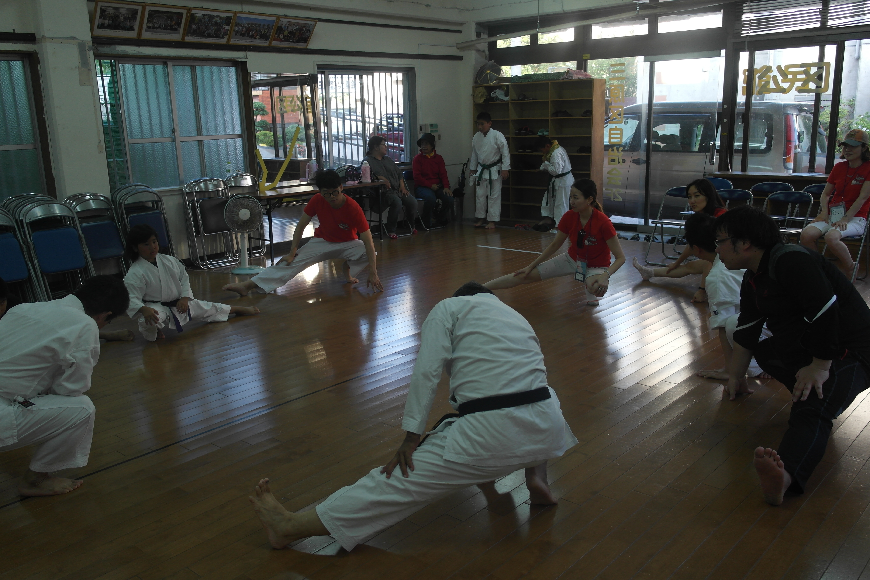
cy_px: 290
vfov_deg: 43.6
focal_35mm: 30
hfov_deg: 61.9
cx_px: 435
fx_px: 725
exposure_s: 1/80
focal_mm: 20
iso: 200
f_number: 3.5
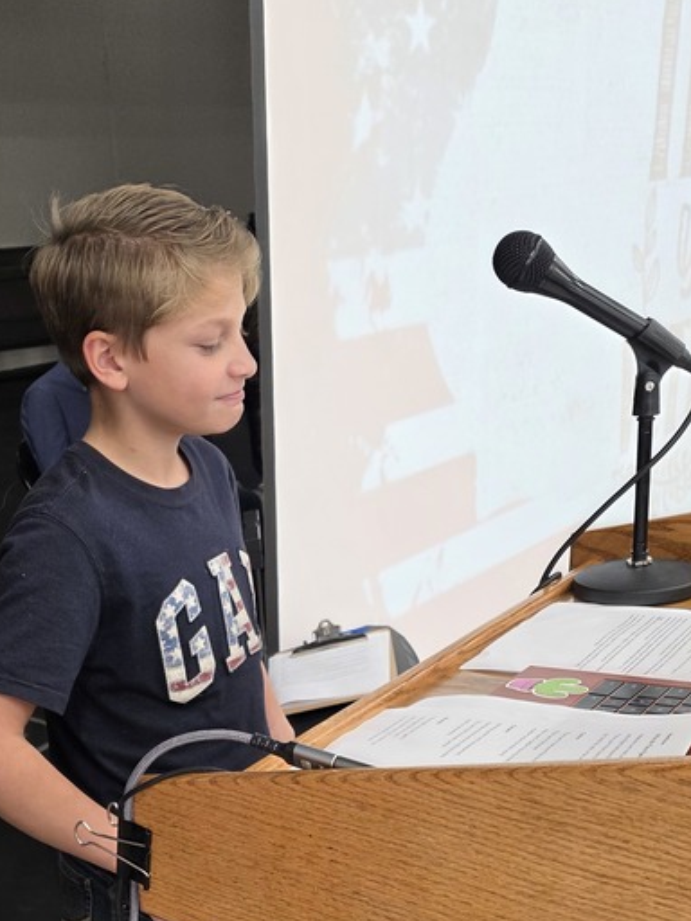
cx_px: 247
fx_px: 1224
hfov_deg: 31.3
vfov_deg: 39.3
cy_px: 766
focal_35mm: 46
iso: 200
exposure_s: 1/180
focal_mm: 6.3
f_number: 1.7
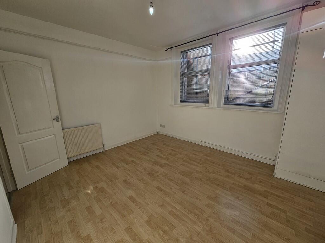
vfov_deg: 89.9
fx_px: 122
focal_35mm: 13
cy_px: 122
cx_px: 162
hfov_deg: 106.2
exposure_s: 1/401
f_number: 2.2
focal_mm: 2.2
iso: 50
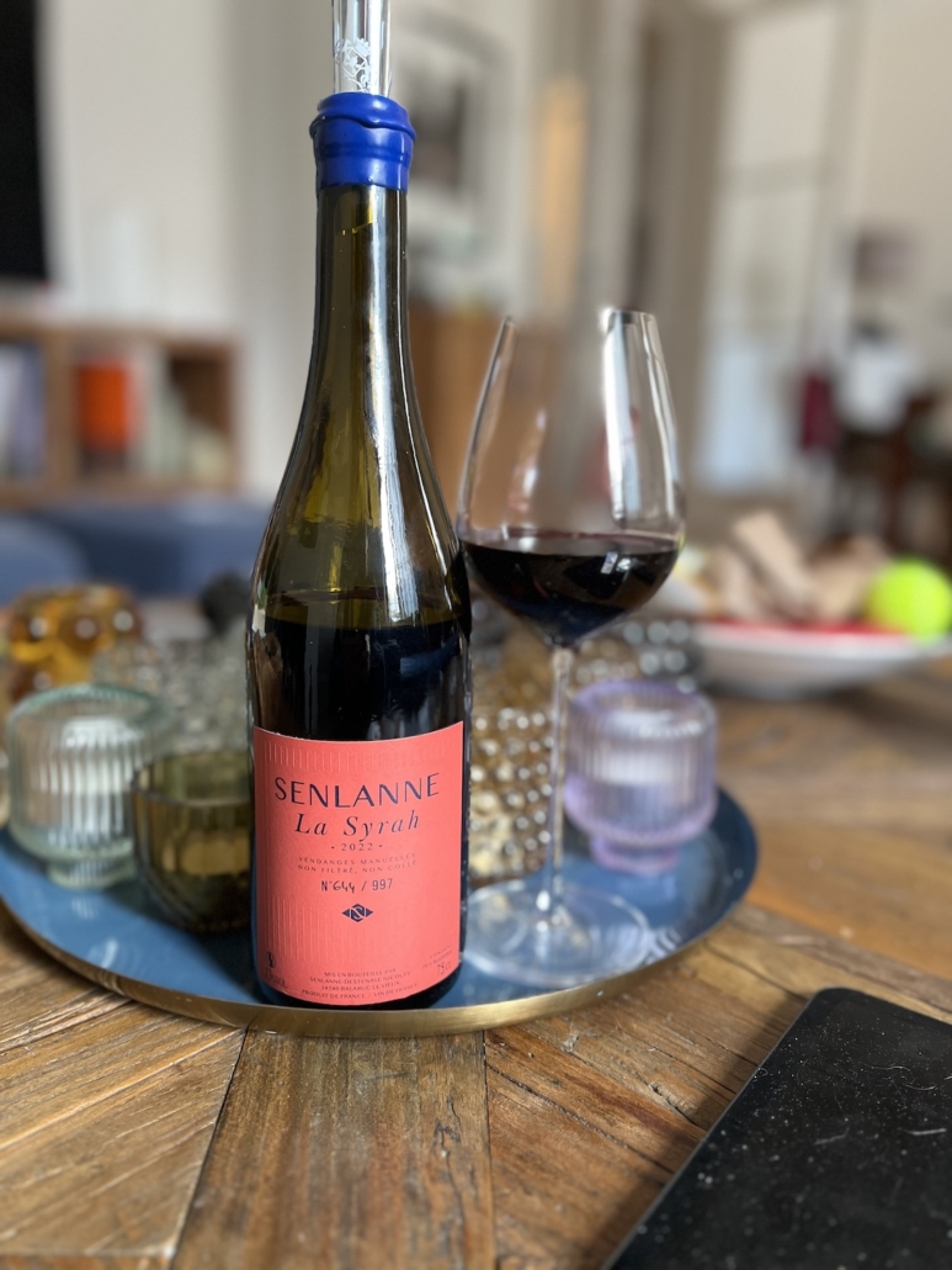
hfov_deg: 53.1
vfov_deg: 67.3
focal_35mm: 26
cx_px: 476
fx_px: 953
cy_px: 635
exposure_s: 1/60
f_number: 1.5
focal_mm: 5.7
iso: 320
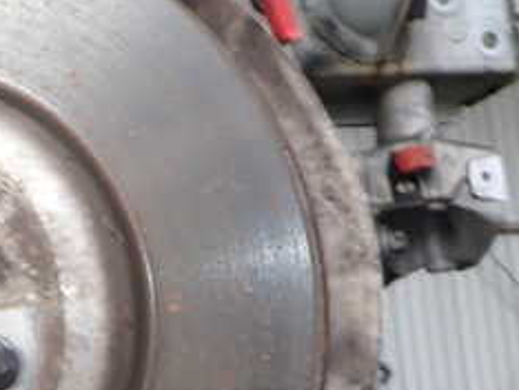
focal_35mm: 64
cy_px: 301
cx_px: 13
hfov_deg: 28.6
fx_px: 961
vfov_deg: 22.7
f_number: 5.6
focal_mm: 4.5
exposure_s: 1/30
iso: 100
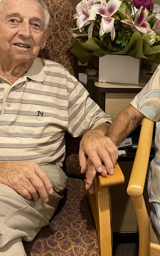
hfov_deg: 27.5
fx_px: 321
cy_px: 114
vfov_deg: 43.4
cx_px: 124
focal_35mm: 46
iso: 320
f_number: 1.8
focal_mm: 4.25
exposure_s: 1/50
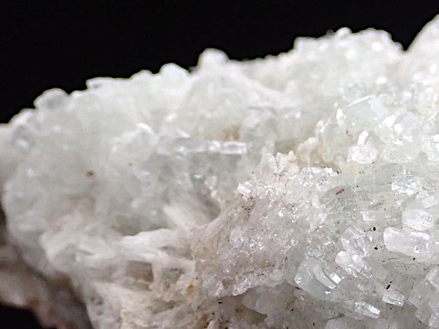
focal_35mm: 114
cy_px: 248
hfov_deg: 17.1
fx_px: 1446
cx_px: 362
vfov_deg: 12.9
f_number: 3.5
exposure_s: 1/50
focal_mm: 10.35
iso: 800
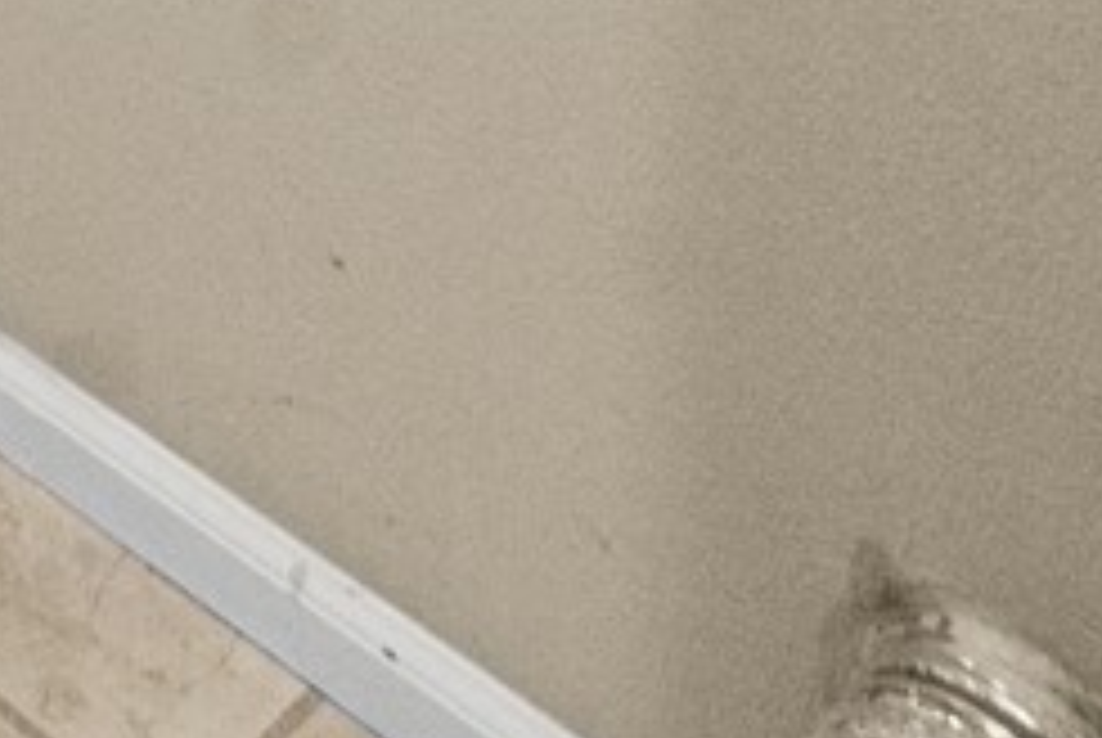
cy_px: -1735
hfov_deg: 17.4
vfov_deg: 9.9
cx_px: -1109
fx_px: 2544
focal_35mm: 83
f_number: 6.7
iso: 1000
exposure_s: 1/10
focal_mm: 12
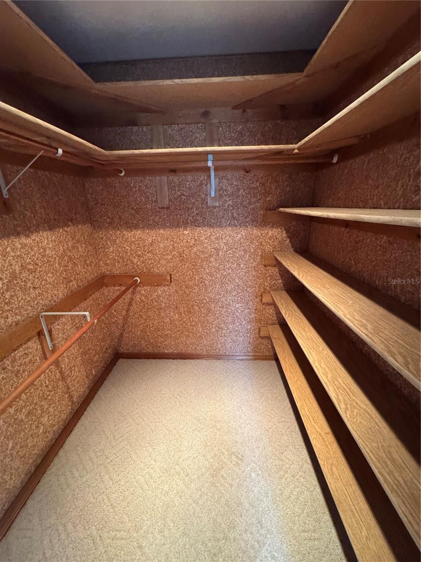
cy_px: 281
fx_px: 227
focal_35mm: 14
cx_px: 210
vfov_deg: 102.1
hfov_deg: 85.7
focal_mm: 2.22
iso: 1000
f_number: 2.2
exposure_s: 1/60
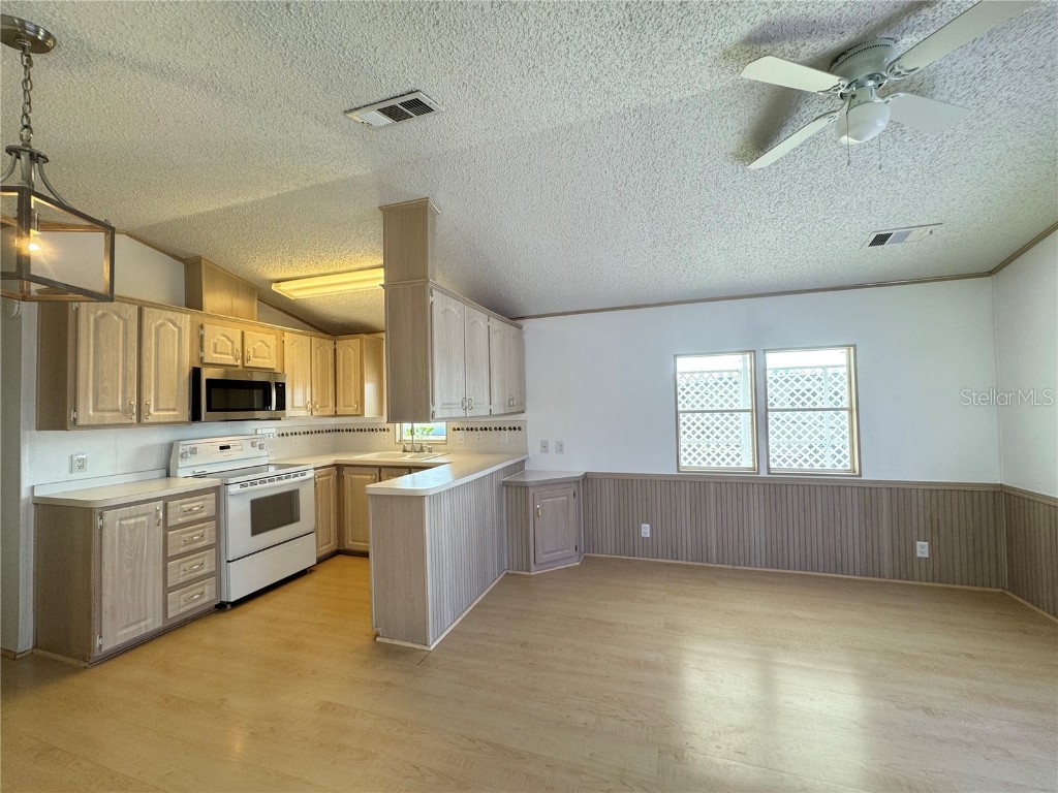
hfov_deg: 102.1
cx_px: 529
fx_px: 428
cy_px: 396
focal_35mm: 14
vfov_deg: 85.7
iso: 100
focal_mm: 2.22
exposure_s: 1/120
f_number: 2.2
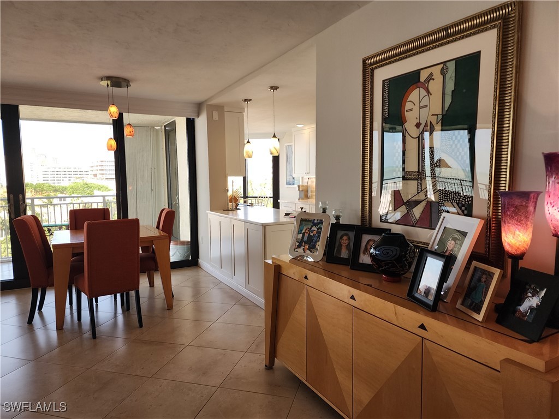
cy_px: 210
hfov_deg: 73.9
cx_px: 280
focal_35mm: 23
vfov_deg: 58.9
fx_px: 371
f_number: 1.8
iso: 100
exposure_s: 1/120
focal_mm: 6.4
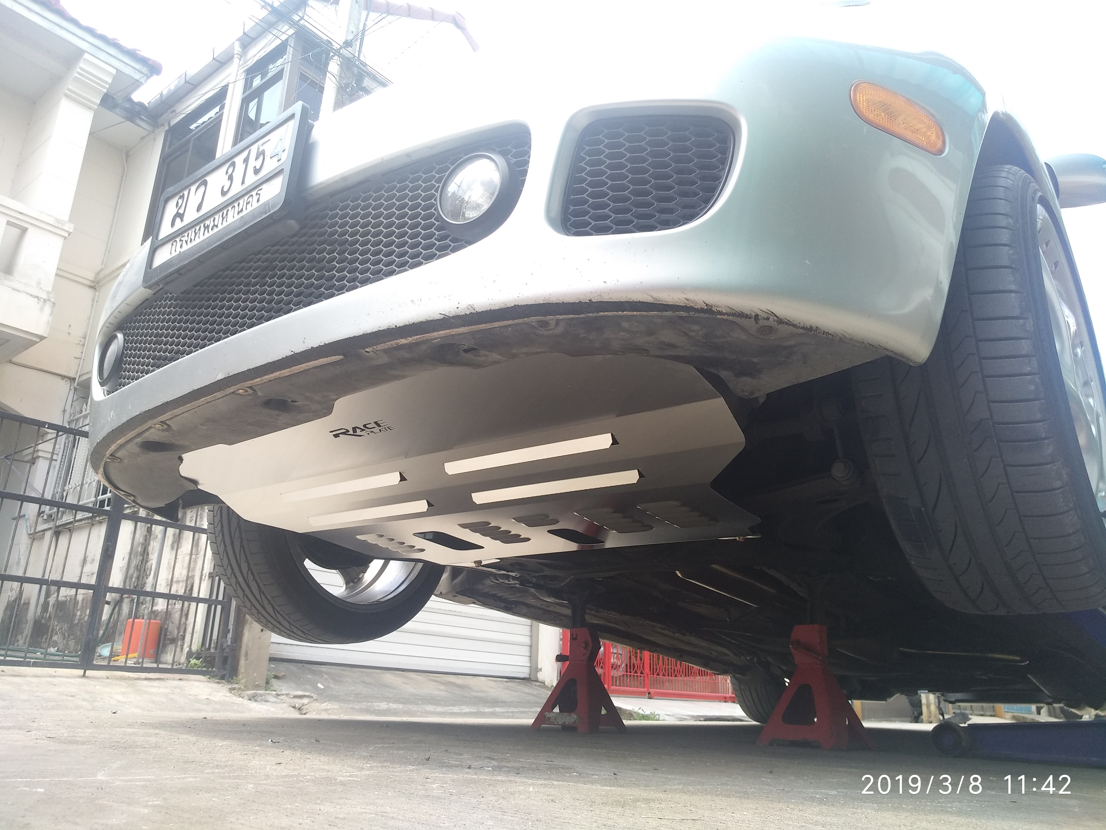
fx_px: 703
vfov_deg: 61.1
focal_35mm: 22
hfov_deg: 76.4
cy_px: 415
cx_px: 553
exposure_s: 1/148
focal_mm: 3.81
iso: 125
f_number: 2.2
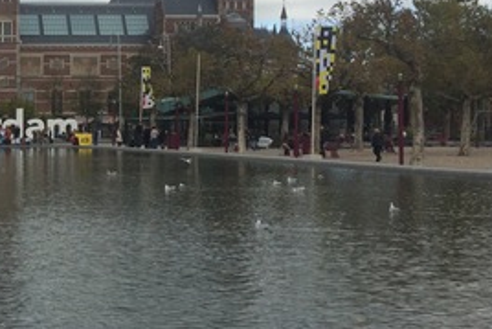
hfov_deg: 26.2
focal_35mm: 72
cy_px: 123
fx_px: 984
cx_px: -26
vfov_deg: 18.9
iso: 32
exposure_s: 1/1522
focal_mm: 4.15
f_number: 2.2
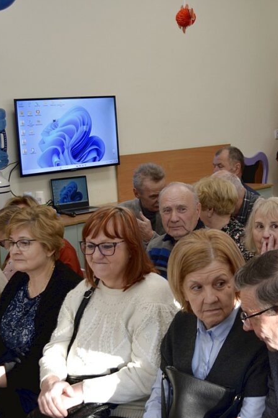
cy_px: 211
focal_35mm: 64
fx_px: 741
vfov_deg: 31.4
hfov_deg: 21.1
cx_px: 200
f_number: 4.5
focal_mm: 28
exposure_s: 1/60
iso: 400
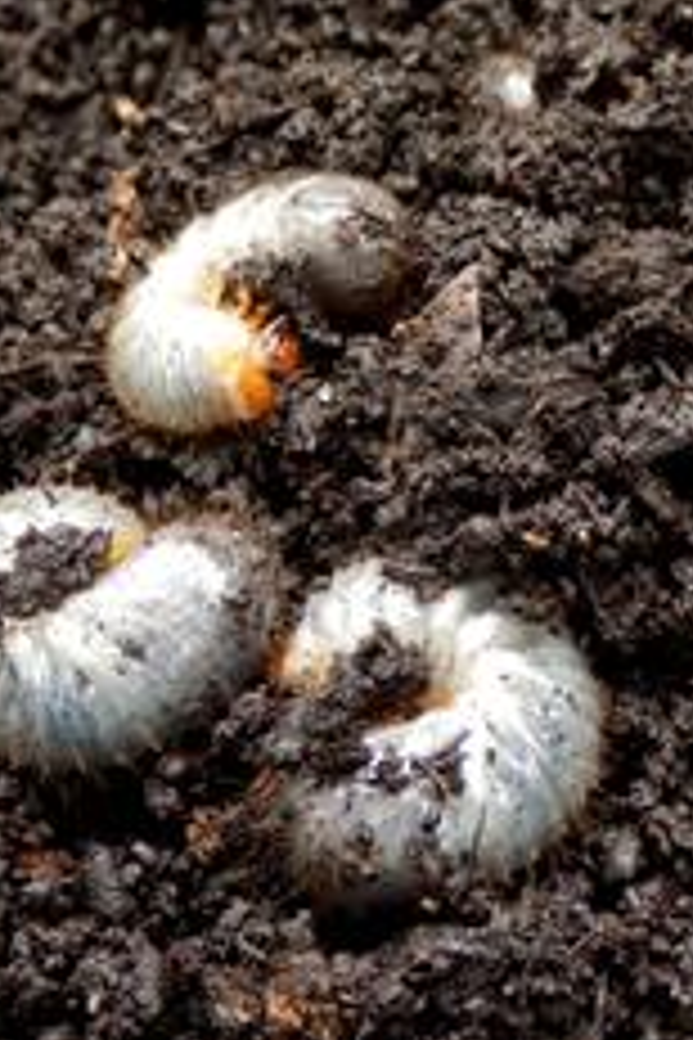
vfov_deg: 15.2
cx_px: 747
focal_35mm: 134
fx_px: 3869
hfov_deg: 10.1
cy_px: 284
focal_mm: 11.9
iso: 400
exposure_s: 1/100
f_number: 4.4
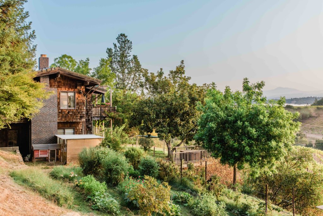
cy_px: 108
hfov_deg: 54.4
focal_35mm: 35
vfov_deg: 37.9
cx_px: 162
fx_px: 314
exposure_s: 1/125
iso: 400
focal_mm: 35
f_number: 8
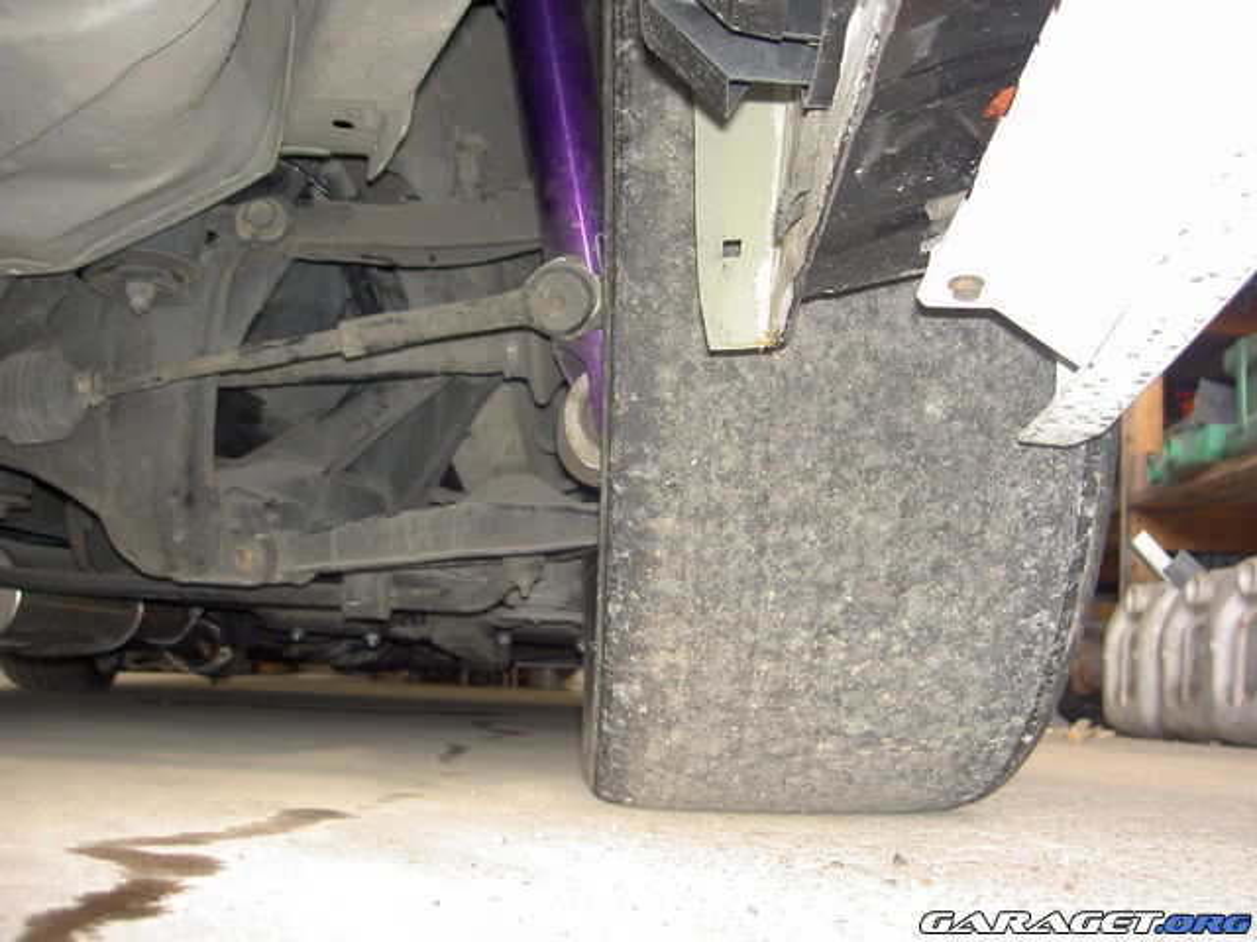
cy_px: 471
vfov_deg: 36.8
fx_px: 1416
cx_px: 628
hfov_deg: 47.9
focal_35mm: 39
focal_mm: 8
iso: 100
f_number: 2.8
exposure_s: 1/60
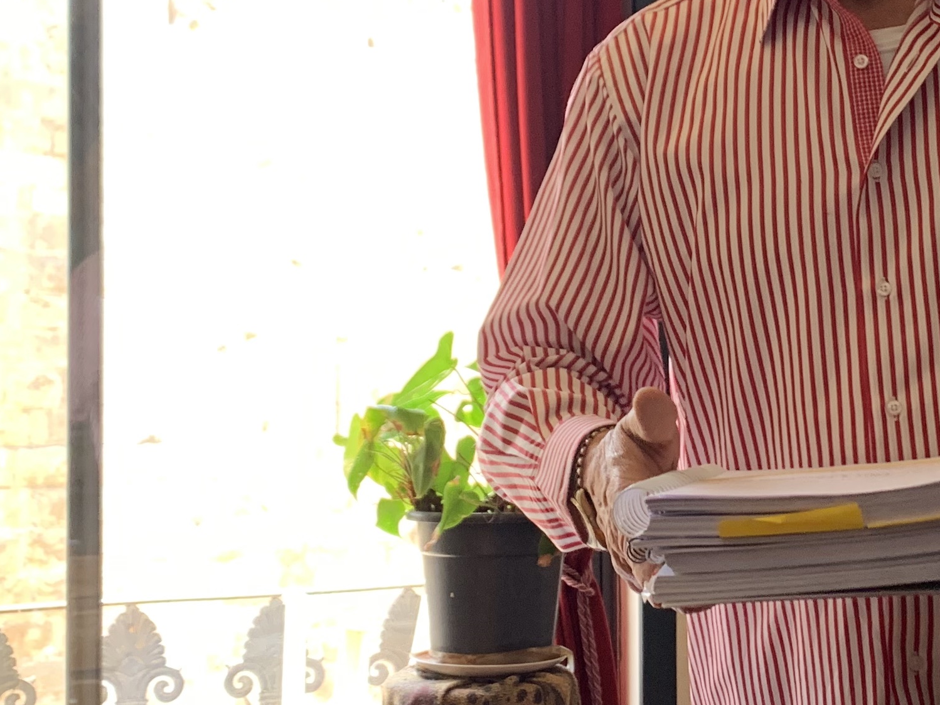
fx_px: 1901
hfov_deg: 27.4
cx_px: 709
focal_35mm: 70
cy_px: 279
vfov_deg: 21.0
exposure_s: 1/64
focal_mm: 4.25
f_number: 1.8
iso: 100
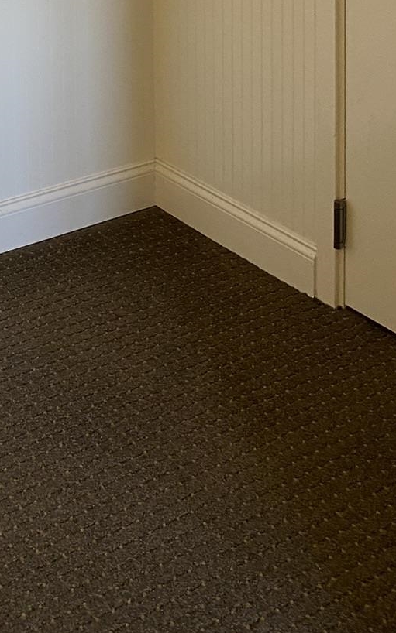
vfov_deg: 26.3
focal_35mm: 69
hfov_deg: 18.8
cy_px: -139
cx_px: 119
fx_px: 1192
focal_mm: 4.25
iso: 160
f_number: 1.8
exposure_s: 1/60
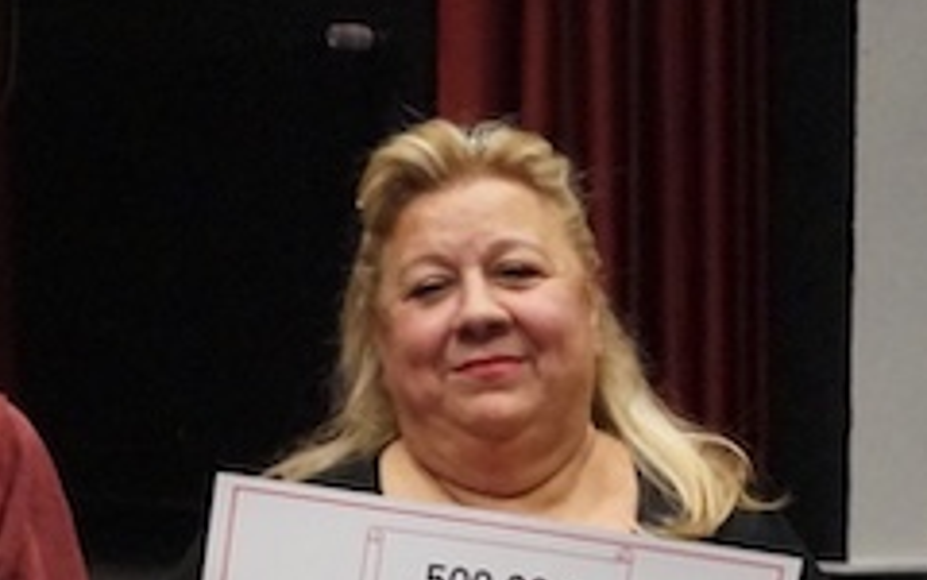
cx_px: 745
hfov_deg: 14.0
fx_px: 3764
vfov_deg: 8.4
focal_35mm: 149
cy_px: 1092
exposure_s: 1/160
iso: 2500
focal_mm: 18
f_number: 3.5
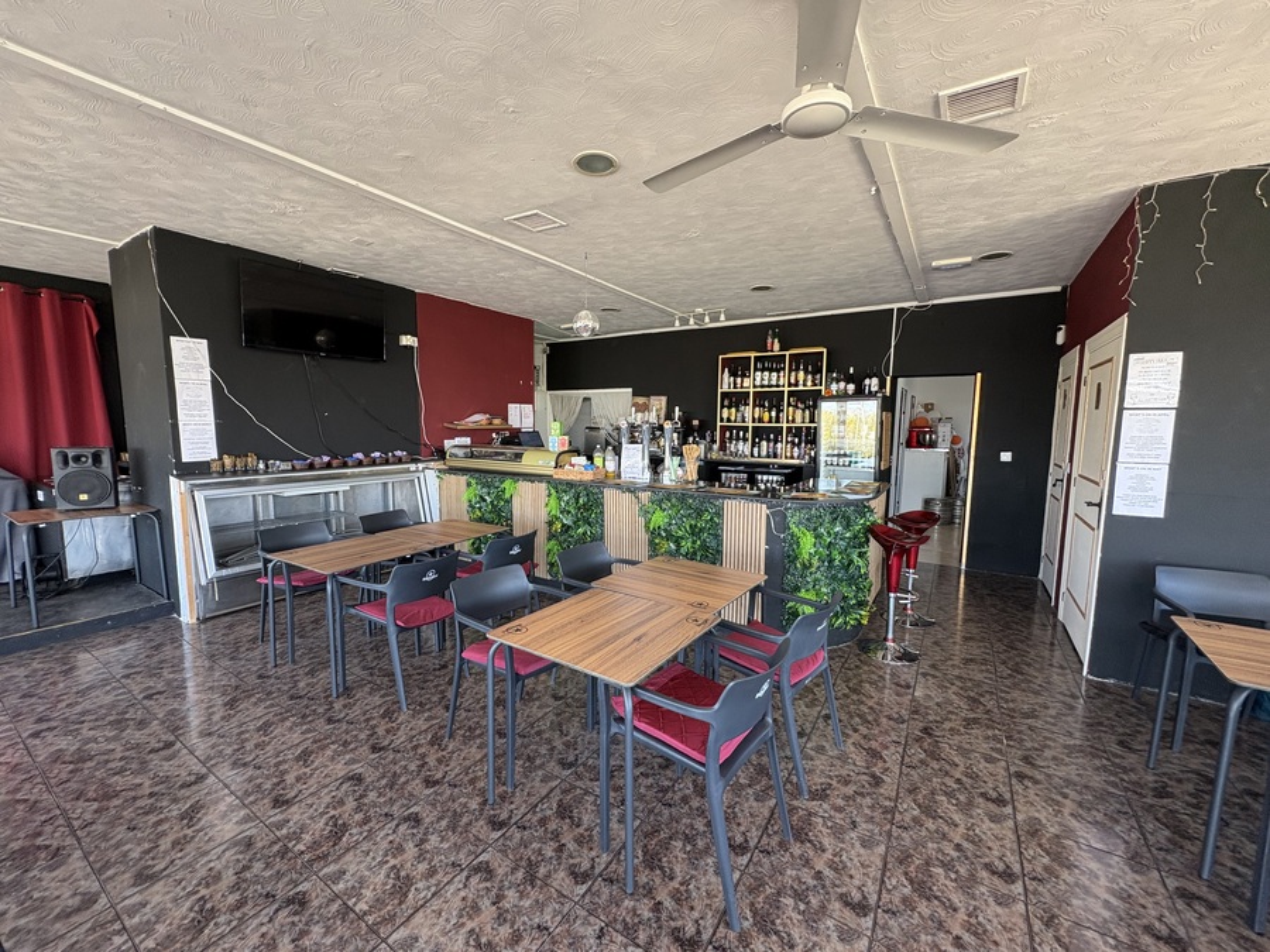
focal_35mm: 14
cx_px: 635
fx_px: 514
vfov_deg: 85.7
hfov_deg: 102.1
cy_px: 476
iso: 160
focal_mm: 2.22
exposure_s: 1/99
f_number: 2.2
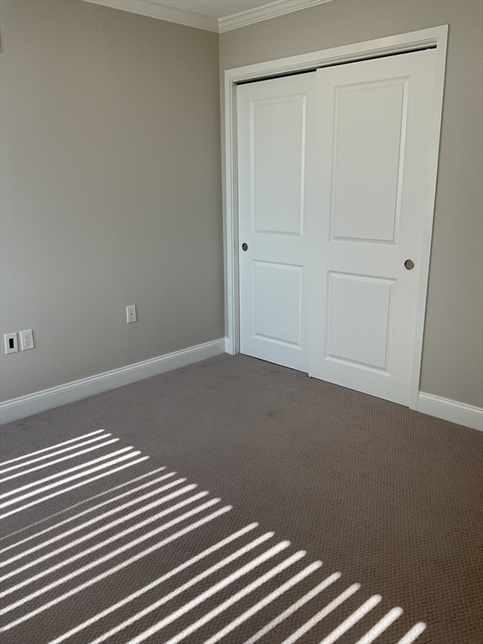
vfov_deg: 61.7
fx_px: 540
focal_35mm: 29
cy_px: 322
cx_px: 242
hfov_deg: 48.2
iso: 16
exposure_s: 1/324
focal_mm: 3
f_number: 1.8
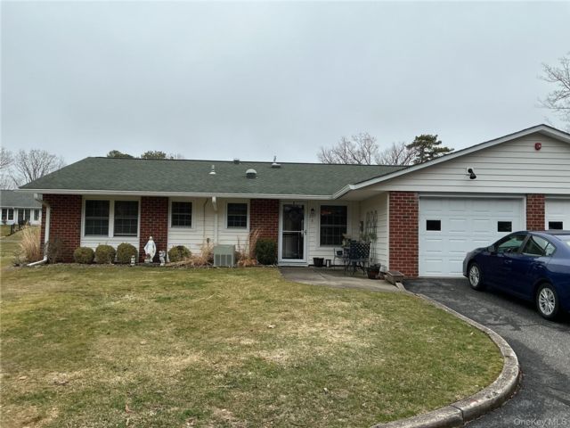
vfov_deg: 48.2
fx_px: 478
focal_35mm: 29
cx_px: 285
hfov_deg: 61.7
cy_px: 214
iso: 25
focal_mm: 3
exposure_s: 1/599
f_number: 1.8
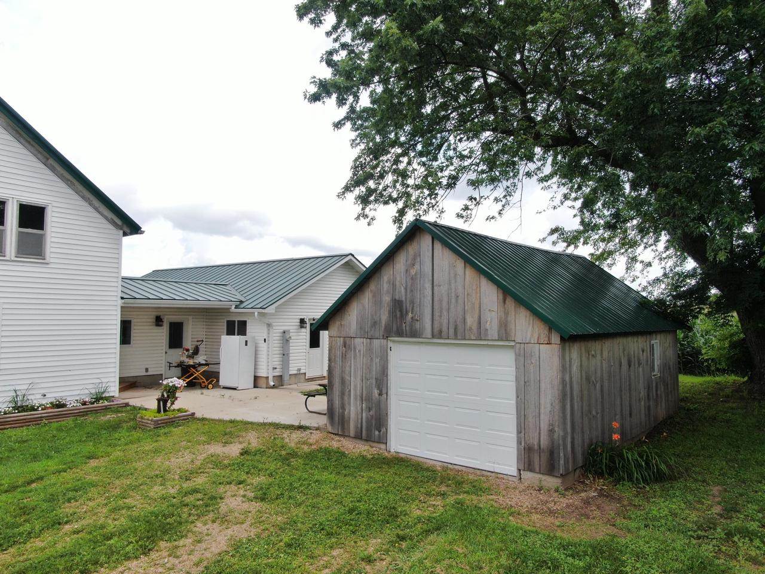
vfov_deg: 56.8
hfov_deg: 71.6
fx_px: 530
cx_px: 382
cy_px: 287
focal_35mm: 24
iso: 100
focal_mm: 4.39
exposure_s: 1/640
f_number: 2.8
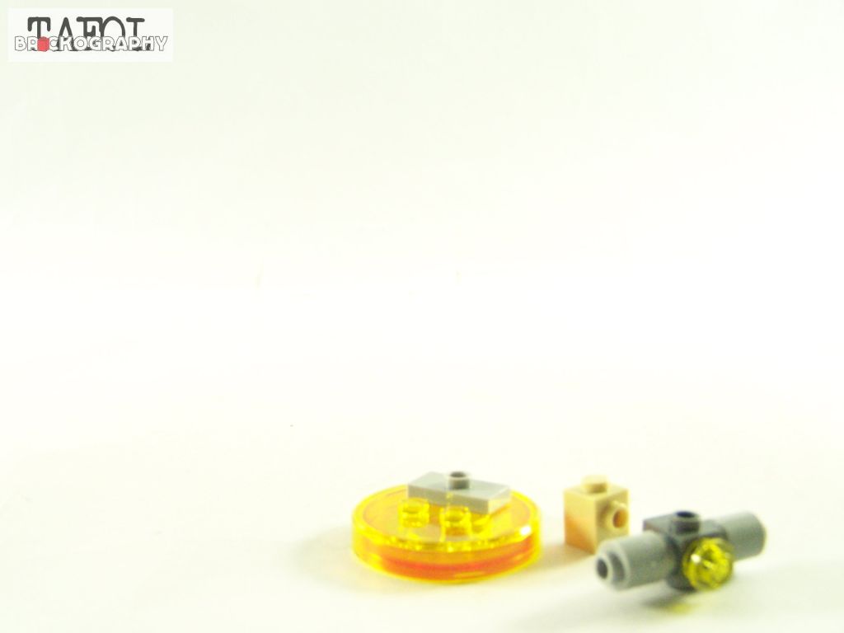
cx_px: 422
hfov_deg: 37.5
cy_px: 316
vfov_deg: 28.6
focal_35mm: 51
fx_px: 1243
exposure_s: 1/60
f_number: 3.2
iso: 400
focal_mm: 8.5
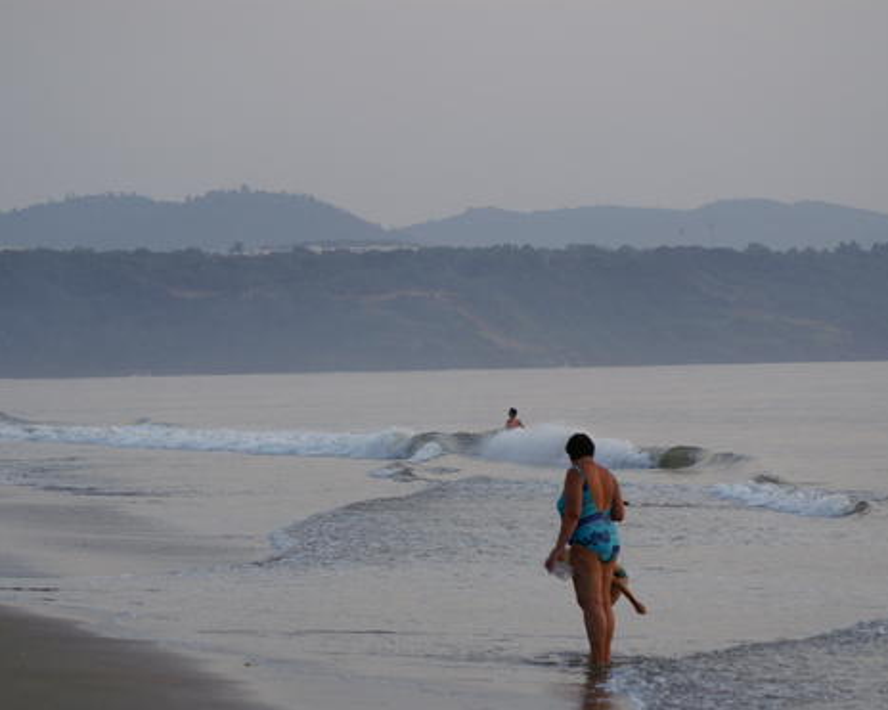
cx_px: 457
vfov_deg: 8.0
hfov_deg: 10.0
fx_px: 5098
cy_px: 387
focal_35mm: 194
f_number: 5.6
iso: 400
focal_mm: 100
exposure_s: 1/160
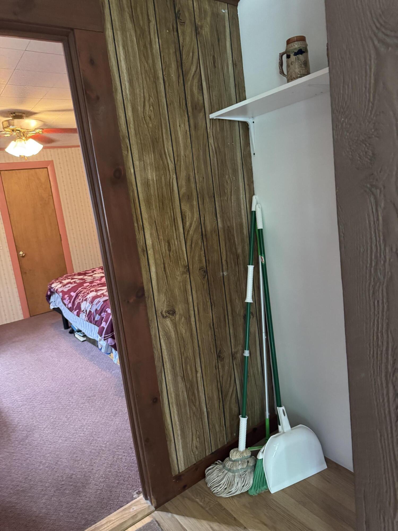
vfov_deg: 71.6
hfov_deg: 56.8
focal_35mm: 24
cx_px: 199
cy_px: 266
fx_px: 368
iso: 800
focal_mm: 6.76
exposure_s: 1/40
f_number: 1.78
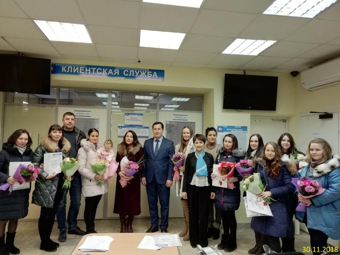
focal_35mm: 26
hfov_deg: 67.3
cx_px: 170
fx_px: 255
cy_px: 128
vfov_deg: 53.1
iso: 80
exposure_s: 1/33.3
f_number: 2.2
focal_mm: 3.46
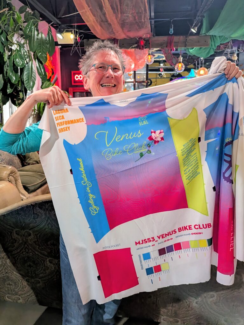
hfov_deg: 56.8
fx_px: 226
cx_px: 122
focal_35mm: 24
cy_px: 162
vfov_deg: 71.6
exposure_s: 1/60
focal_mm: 6.81
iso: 1408
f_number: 1.85
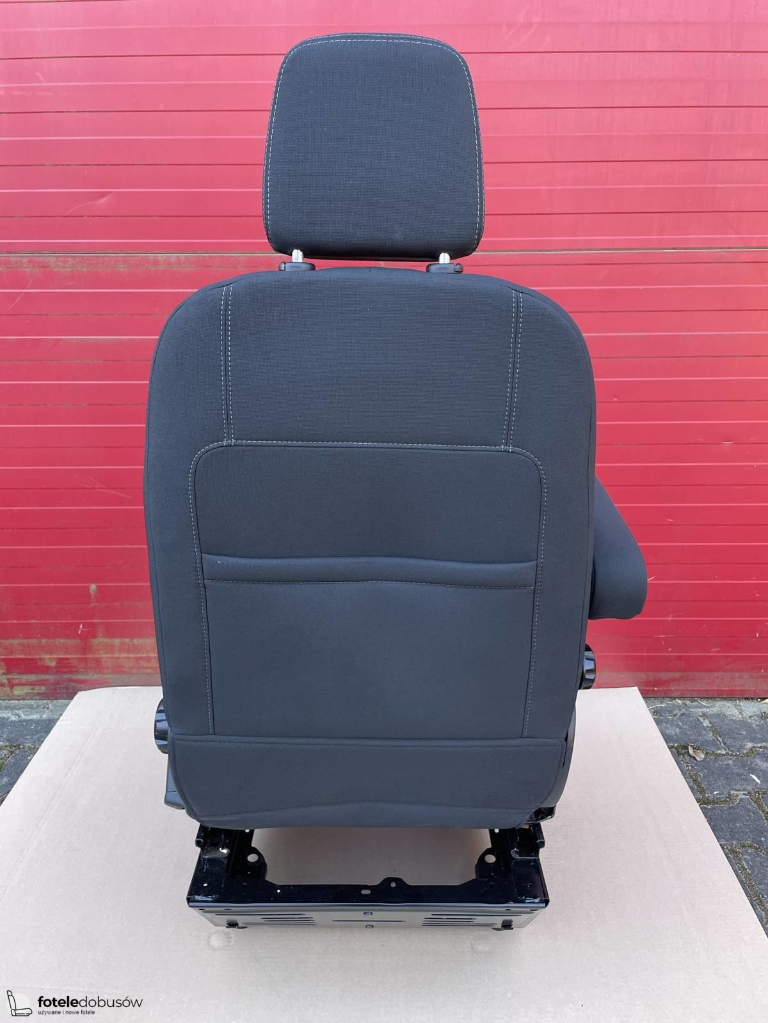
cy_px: 512
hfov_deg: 53.1
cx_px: 384
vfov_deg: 67.3
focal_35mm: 26
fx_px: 769
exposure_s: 1/121
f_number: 1.6
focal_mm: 4.2
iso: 80
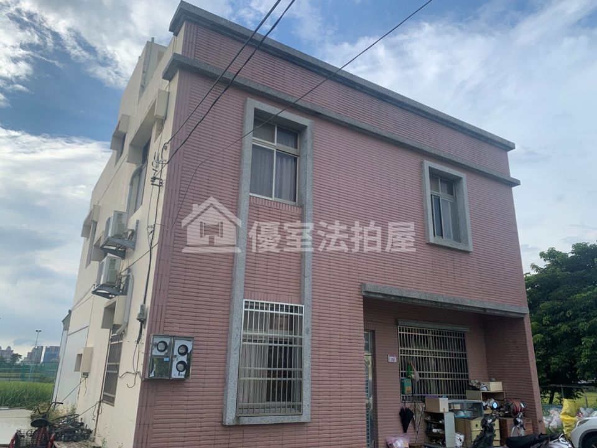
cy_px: 224
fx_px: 448
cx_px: 298
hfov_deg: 67.3
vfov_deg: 53.1
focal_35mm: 26
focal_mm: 4.25
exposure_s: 1/1282
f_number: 1.8
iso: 25
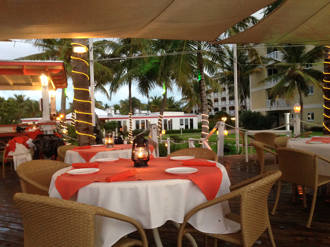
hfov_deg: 55.4
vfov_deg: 42.9
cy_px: 124
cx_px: 165
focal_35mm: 33
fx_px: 315
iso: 250
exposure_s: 1/20
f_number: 2.4
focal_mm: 4.12
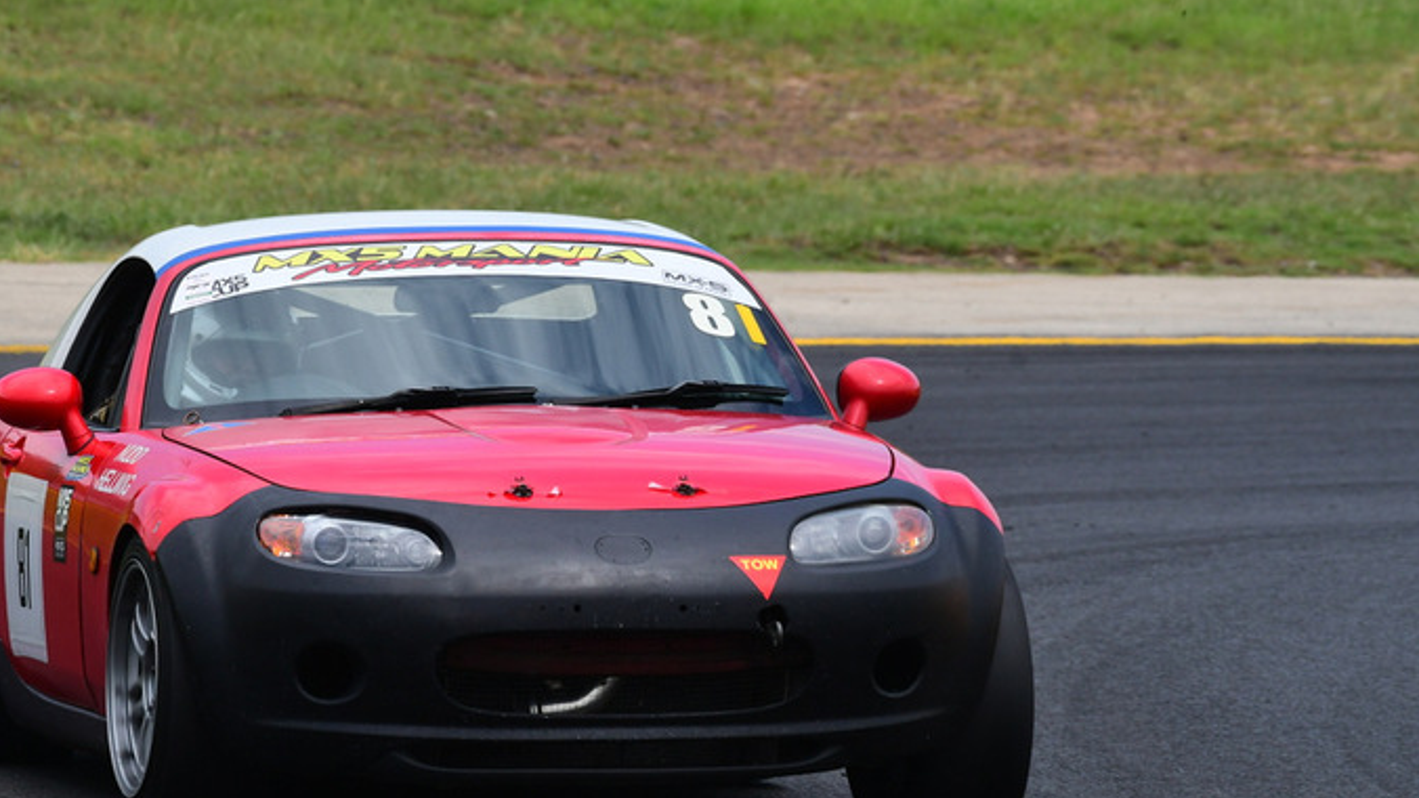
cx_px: 581
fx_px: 22384
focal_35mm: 595
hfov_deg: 3.6
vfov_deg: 2.0
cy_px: 393
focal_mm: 320
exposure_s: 1/640
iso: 500
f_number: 11
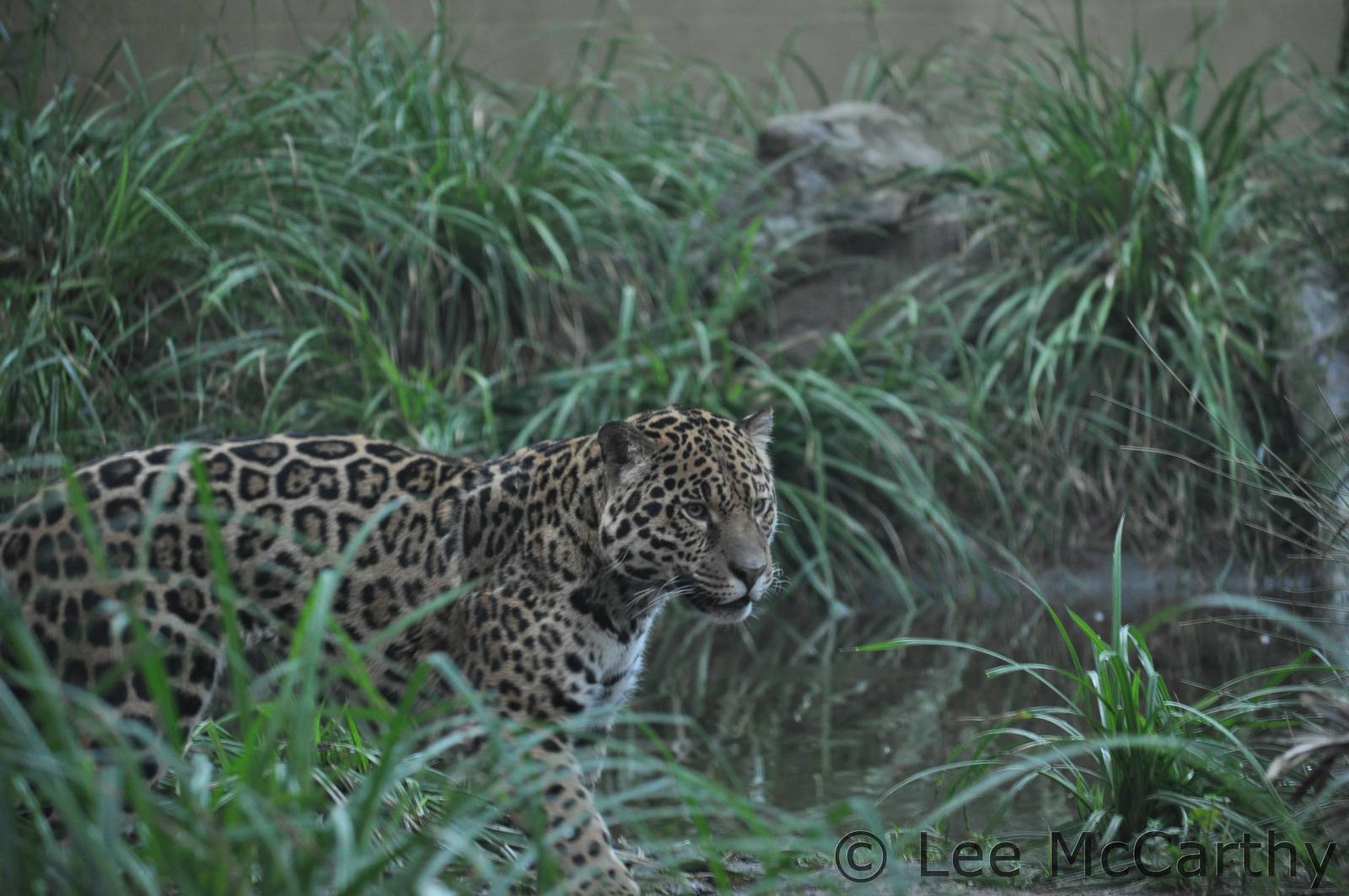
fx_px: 9264
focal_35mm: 248
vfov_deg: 5.5
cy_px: 448
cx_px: 674
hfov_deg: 8.3
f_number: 5
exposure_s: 1/40
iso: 800
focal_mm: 165
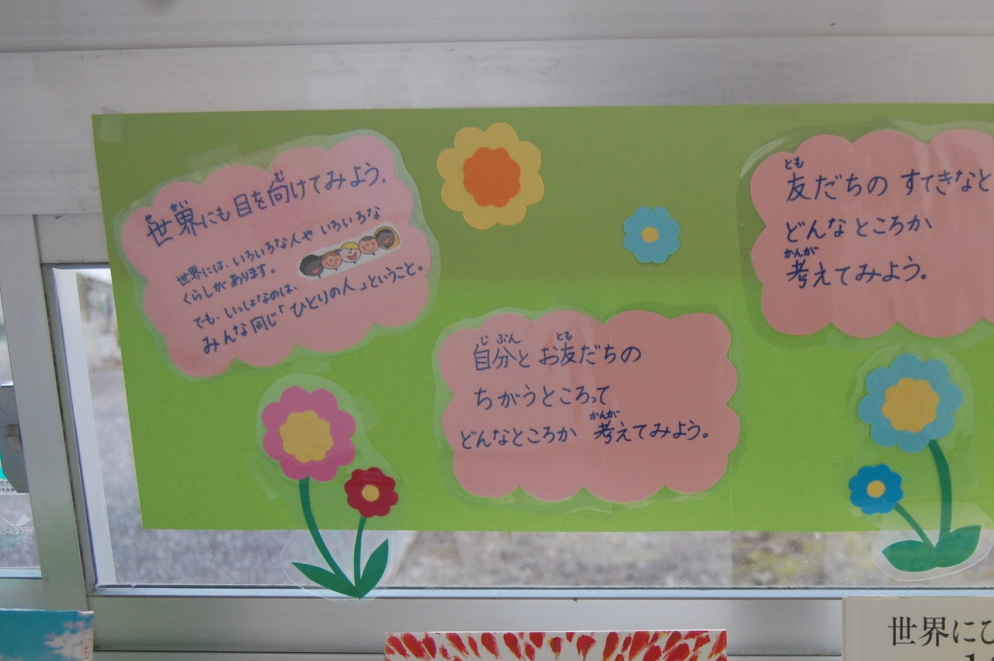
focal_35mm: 52
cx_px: 689
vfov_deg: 25.8
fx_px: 1428
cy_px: 468
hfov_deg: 37.8
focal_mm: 23
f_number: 4.5
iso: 400
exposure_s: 1/80
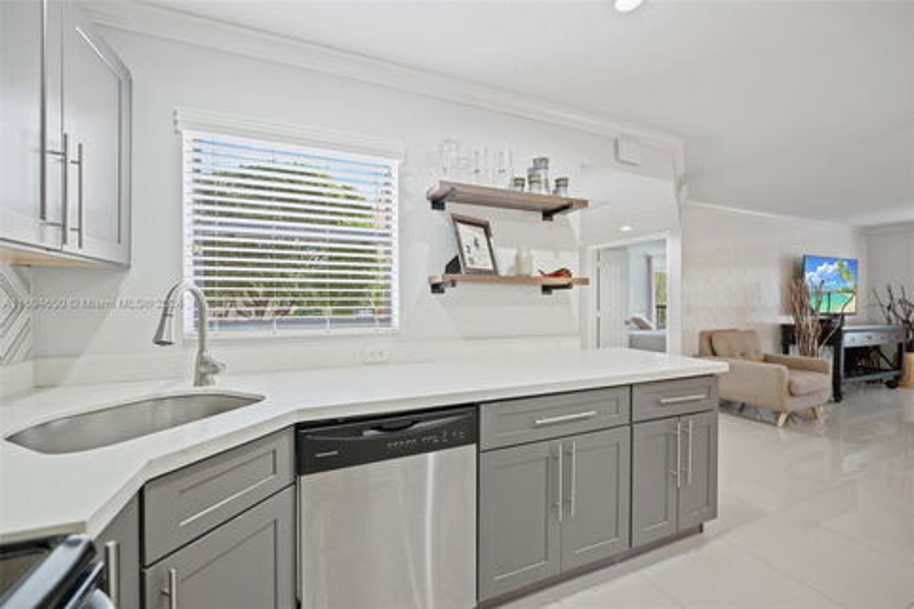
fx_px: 355
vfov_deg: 81.2
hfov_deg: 104.3
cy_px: 304
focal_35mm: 14
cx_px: 457
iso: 360
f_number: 2.8
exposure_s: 1/13
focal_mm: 14
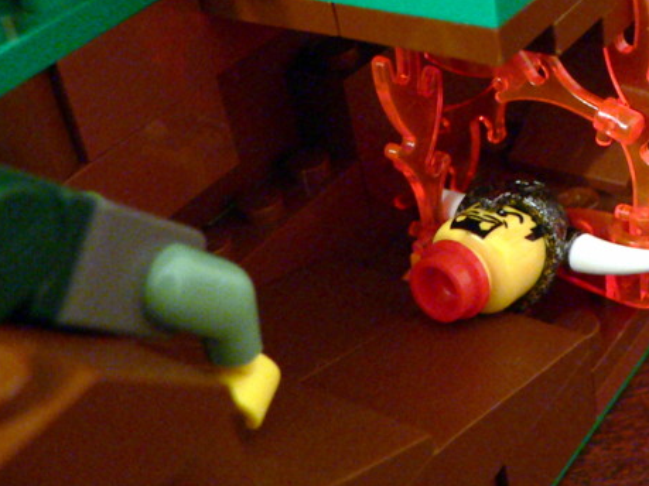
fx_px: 1143
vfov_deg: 23.8
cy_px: 122
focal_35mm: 61
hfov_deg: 30.8
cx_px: 536
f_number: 2.8
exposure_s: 1/4
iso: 200
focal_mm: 4.6
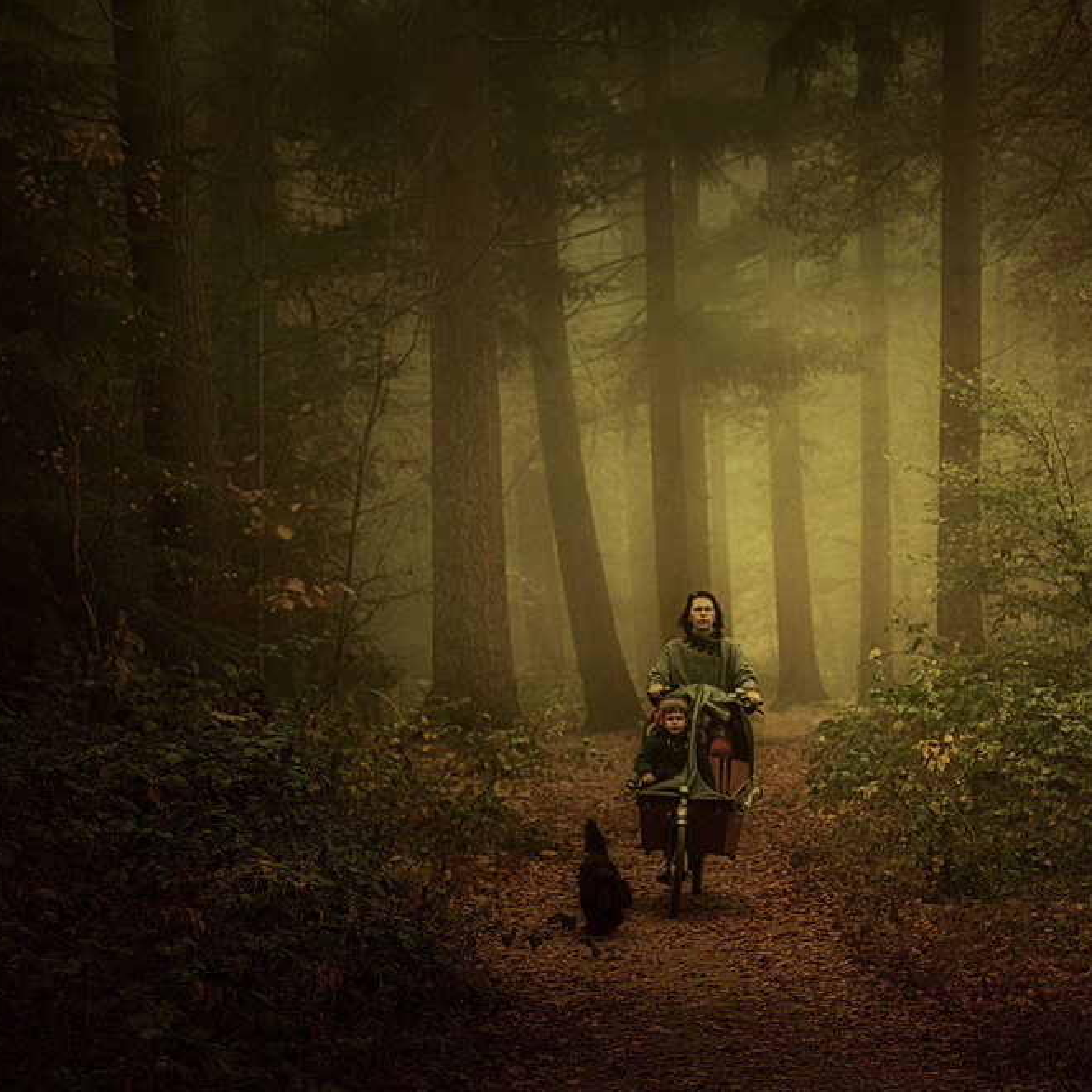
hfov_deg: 12.4
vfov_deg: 12.4
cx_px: 799
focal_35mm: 141
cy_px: 548
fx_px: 5032
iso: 800
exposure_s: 1/60
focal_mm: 110
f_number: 6.3
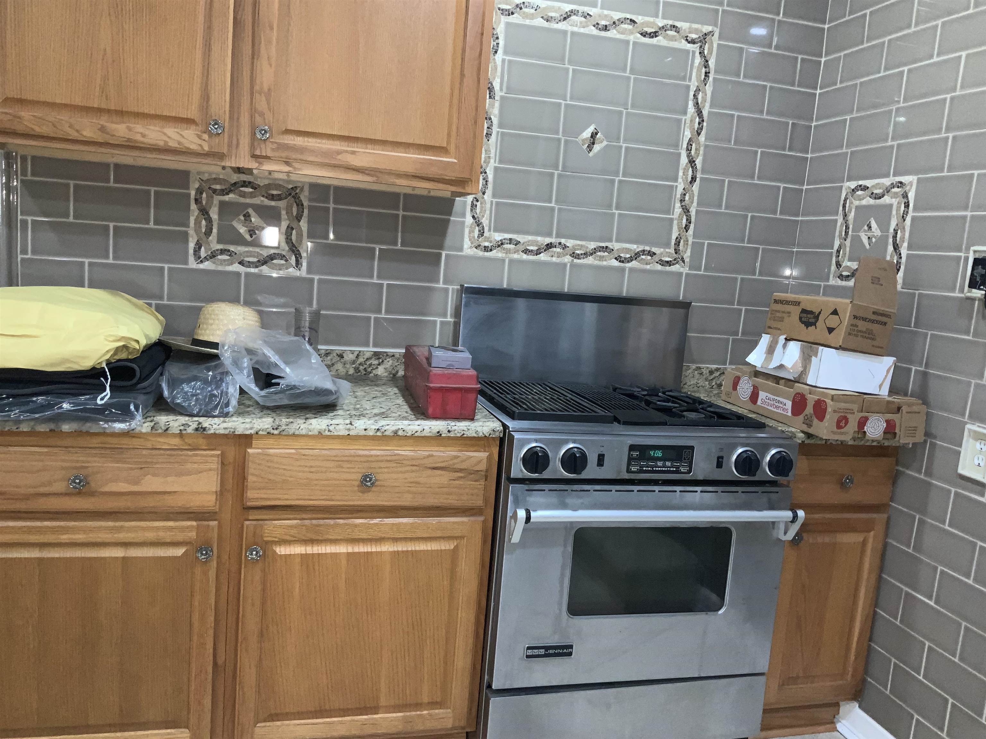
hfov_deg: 61.7
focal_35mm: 29
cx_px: 493
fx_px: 826
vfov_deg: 48.2
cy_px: 370
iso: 100
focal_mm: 3
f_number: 1.8
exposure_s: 1/40
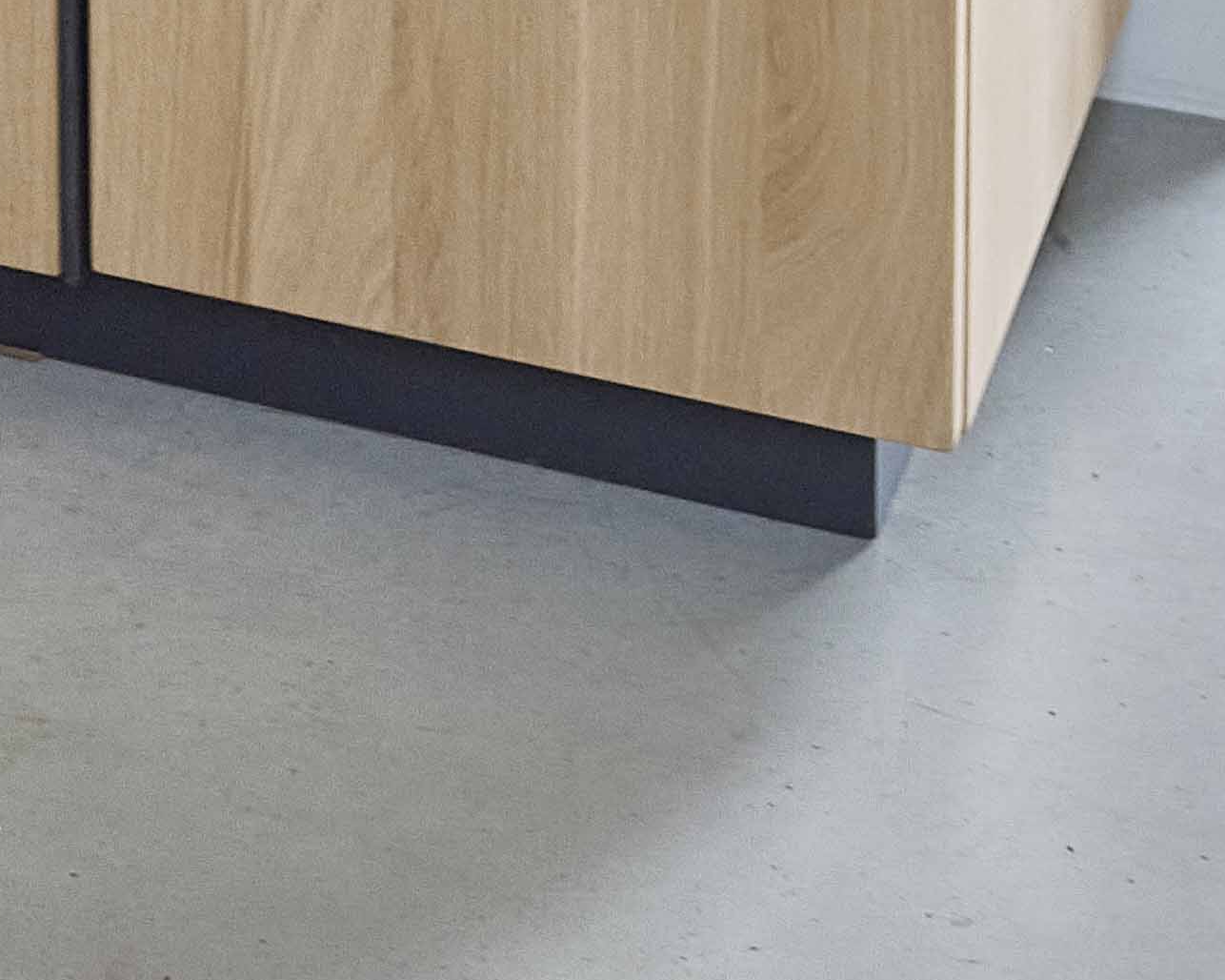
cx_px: -84
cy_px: -1713
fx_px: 4676
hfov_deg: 14.6
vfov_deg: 9.8
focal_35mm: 129
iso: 400
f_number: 5.6
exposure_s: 1/80
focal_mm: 24
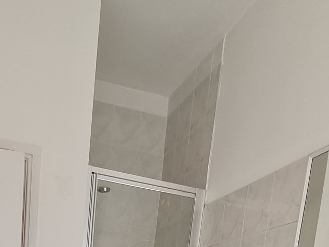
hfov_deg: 44.1
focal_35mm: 42
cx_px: 106
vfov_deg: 24.2
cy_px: 397
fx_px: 399
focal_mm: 1.74
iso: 64
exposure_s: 1/50
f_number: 2.2
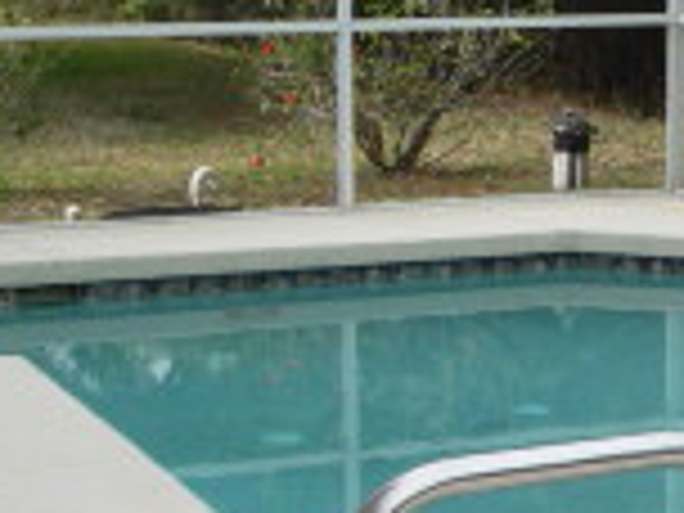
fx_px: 2332
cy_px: 288
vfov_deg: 12.6
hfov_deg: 16.4
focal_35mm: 118
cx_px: 657
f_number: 3.3
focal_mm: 4.7
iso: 100
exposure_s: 1/320
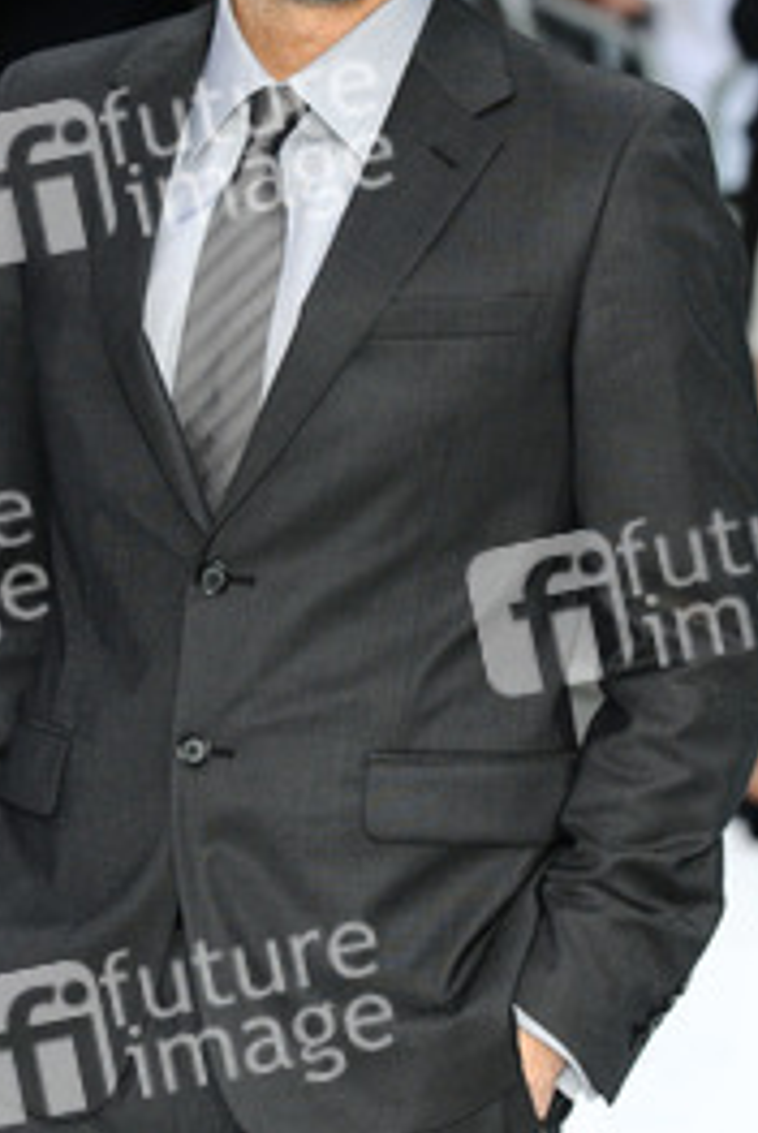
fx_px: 7182
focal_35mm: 228
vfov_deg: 9.0
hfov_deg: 6.0
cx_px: 299
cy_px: 379
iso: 640
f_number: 4
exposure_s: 1/160
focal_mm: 100
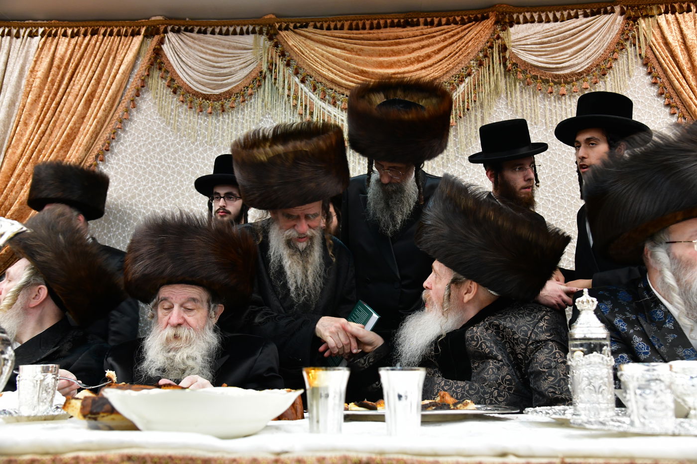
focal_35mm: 32
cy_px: 232
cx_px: 348
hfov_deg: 58.7
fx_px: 619
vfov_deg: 41.1
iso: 2000
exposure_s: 1/100
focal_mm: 32
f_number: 5.6
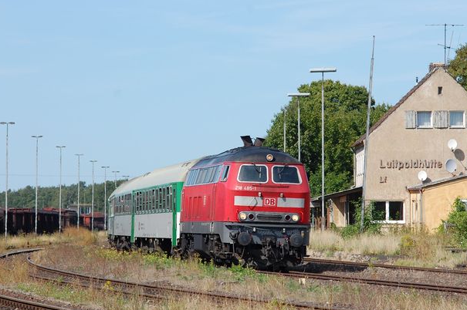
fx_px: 2877
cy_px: 142
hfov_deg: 9.3
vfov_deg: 6.2
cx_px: 265
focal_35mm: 222
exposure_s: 1/400
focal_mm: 112
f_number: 9
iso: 200
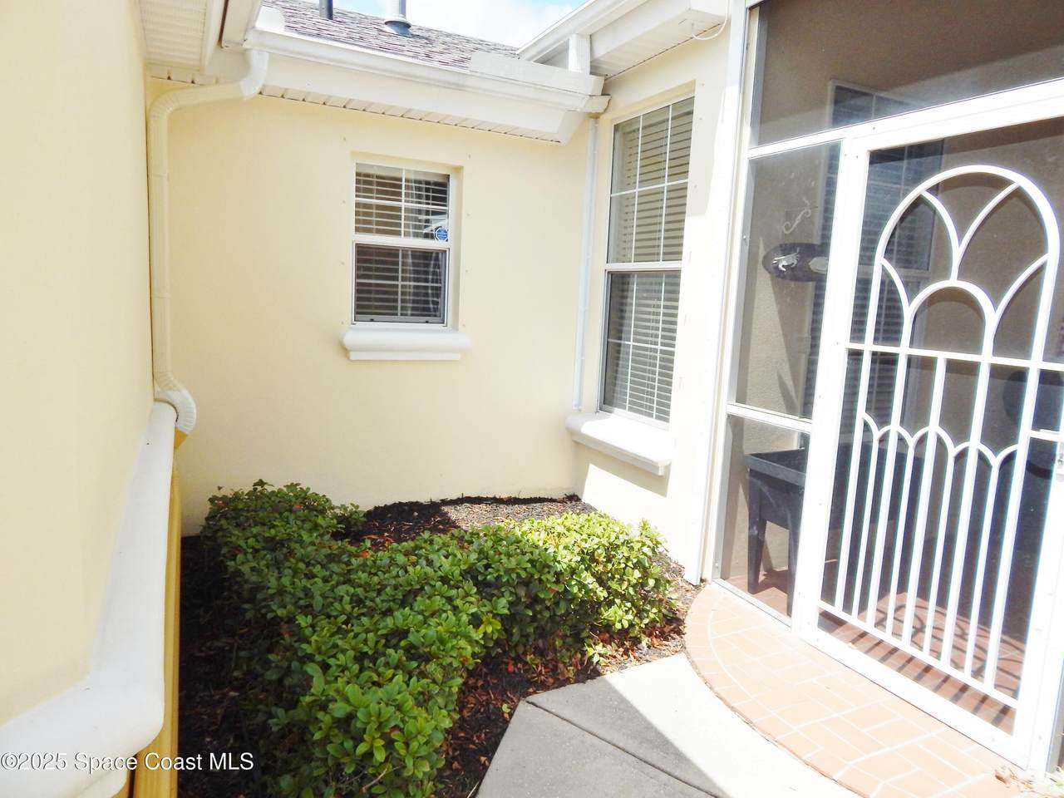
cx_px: 532
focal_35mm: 22
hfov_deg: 76.4
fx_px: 676
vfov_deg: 61.1
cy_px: 399
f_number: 6
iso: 125
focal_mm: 4
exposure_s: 1/500
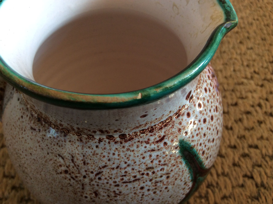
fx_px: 252
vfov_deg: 44.1
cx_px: 136
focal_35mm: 32
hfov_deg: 56.9
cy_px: 102
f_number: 2.4
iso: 64
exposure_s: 1/25
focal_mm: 3.3
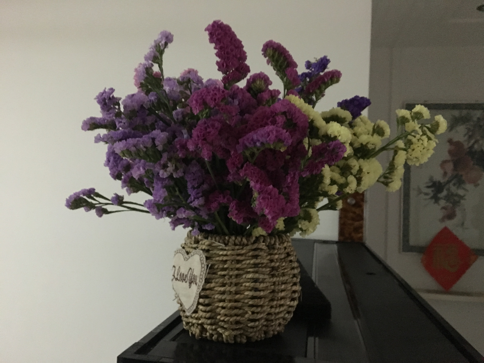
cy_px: 182
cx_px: 242
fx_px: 405
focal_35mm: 29
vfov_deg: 48.2
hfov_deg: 61.7
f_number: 2.2
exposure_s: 1/17
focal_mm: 4.15
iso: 640
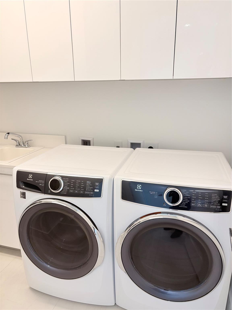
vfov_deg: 67.3
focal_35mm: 26
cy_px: 155
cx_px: 116
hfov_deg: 53.1
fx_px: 232
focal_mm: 5.96
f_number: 1.6
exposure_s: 1/113
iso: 64
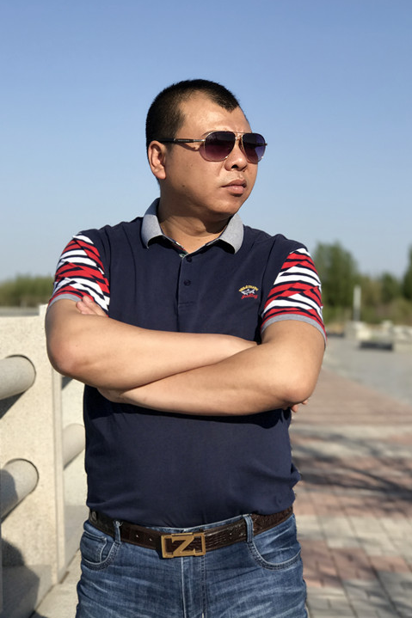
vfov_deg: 30.5
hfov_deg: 20.6
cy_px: 321
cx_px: 182
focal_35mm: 66
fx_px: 1133
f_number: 2.8
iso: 20
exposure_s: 1/1064
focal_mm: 6.6
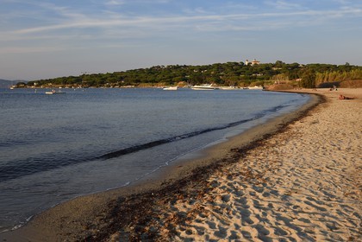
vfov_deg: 37.9
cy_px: 121
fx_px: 352
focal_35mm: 35
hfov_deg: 54.4
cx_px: 181
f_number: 10
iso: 200
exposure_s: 1/160
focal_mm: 35
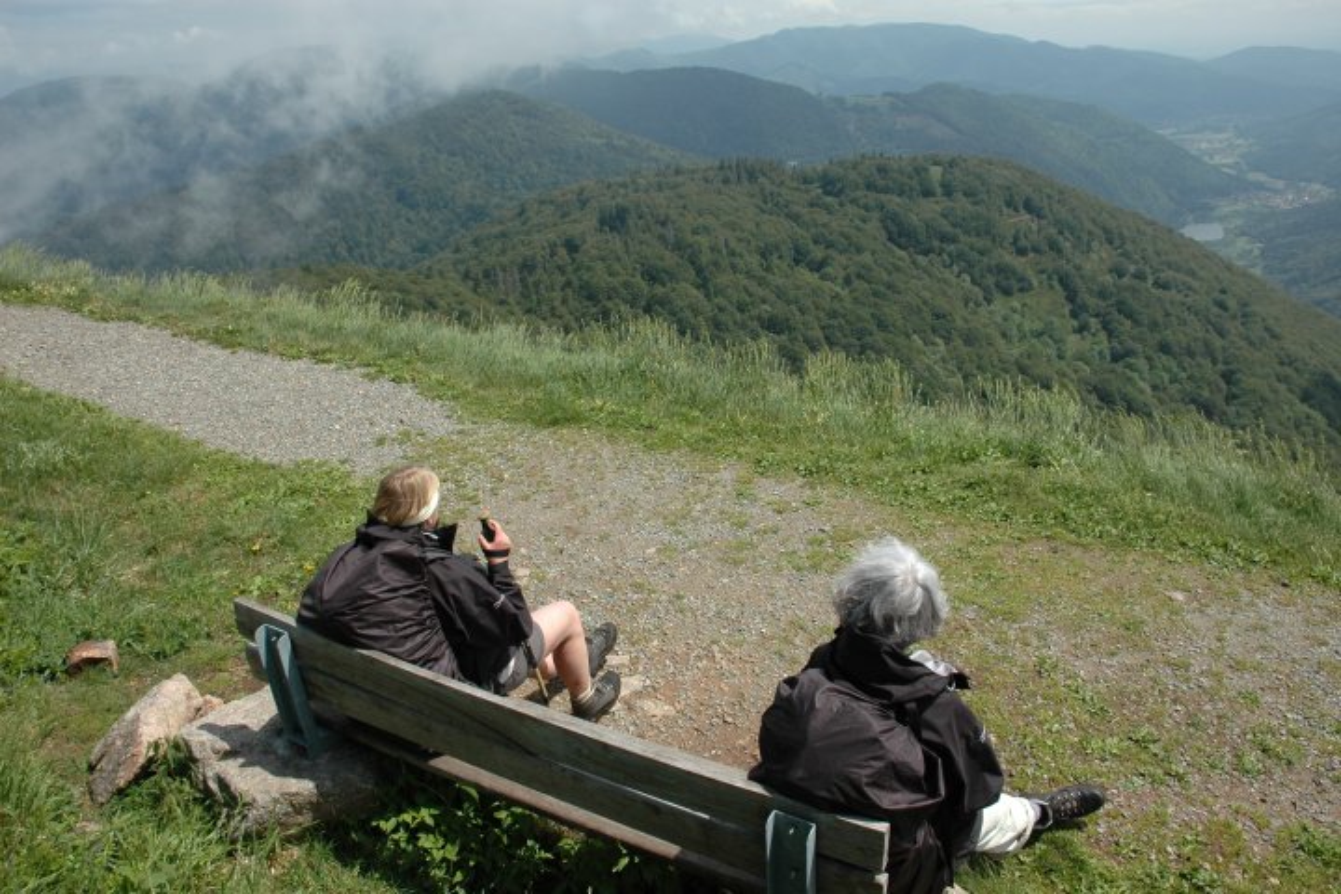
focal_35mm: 27
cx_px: 670
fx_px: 1006
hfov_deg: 67.4
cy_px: 447
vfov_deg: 47.9
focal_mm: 18
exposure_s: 1/320
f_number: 9
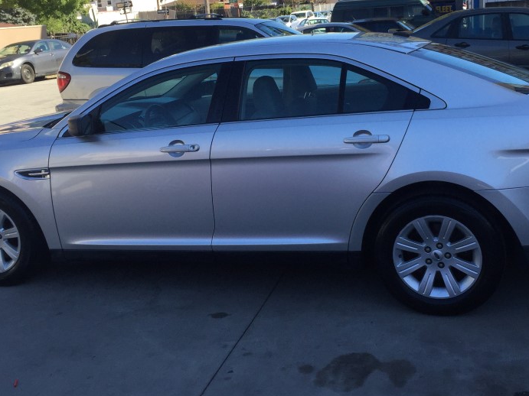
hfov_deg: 43.8
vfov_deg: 33.4
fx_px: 657
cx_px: 292
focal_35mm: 43
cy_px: 147
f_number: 2.2
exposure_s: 1/807
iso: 32
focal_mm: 4.15
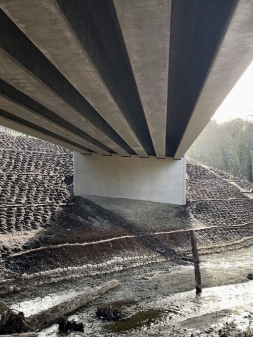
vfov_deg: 43.7
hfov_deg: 33.5
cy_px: 193
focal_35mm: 43
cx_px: 106
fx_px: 419
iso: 20
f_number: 1.8
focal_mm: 3.99
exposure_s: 1/125
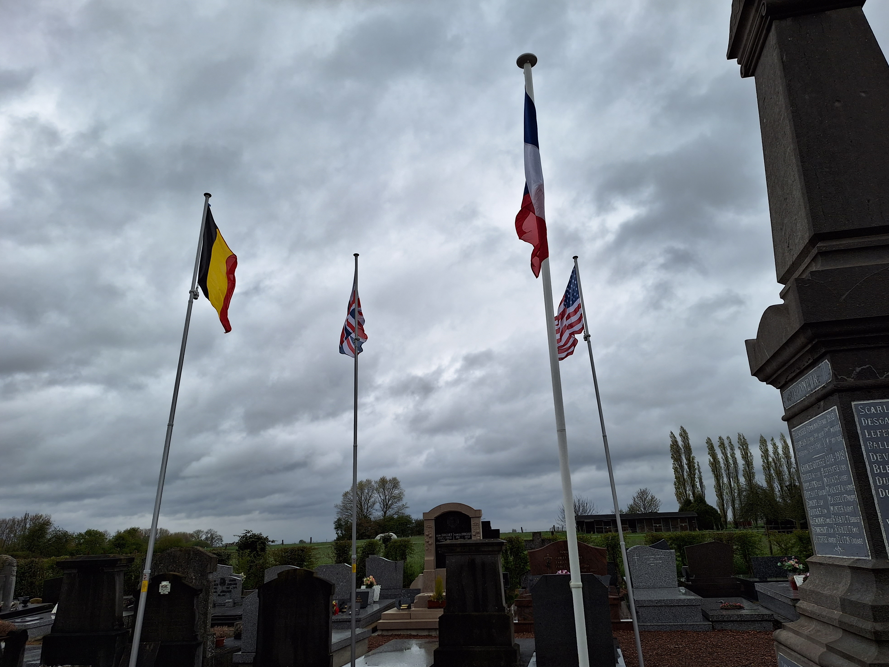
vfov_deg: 56.8
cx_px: 459
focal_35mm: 24
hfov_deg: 71.6
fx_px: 616
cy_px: 330
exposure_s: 1/1377
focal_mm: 5.54
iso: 40
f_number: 1.8
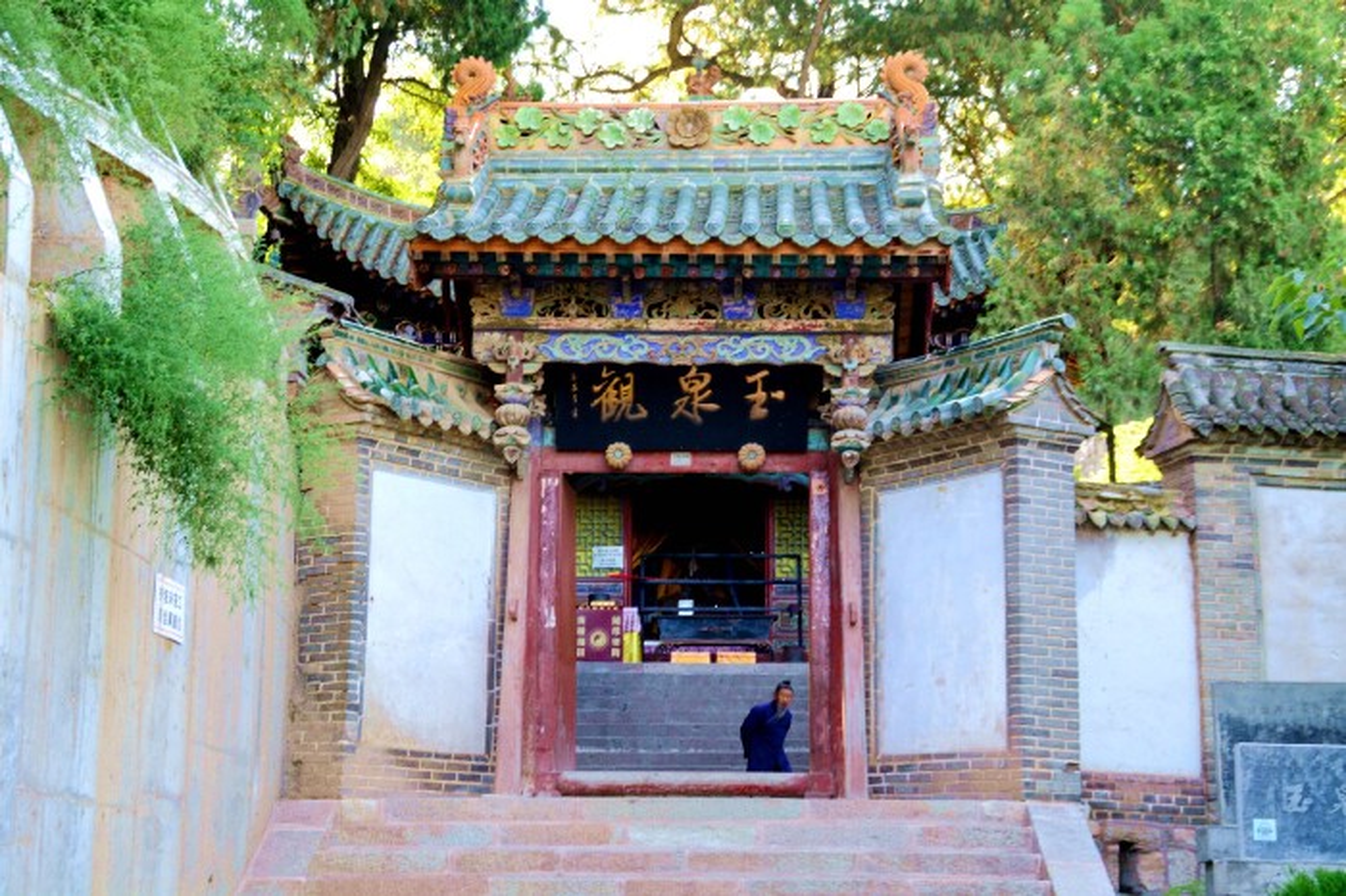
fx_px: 2130
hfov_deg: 35.1
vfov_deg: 23.8
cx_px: 673
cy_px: 448
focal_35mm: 57
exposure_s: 1/80
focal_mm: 38
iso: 400
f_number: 8
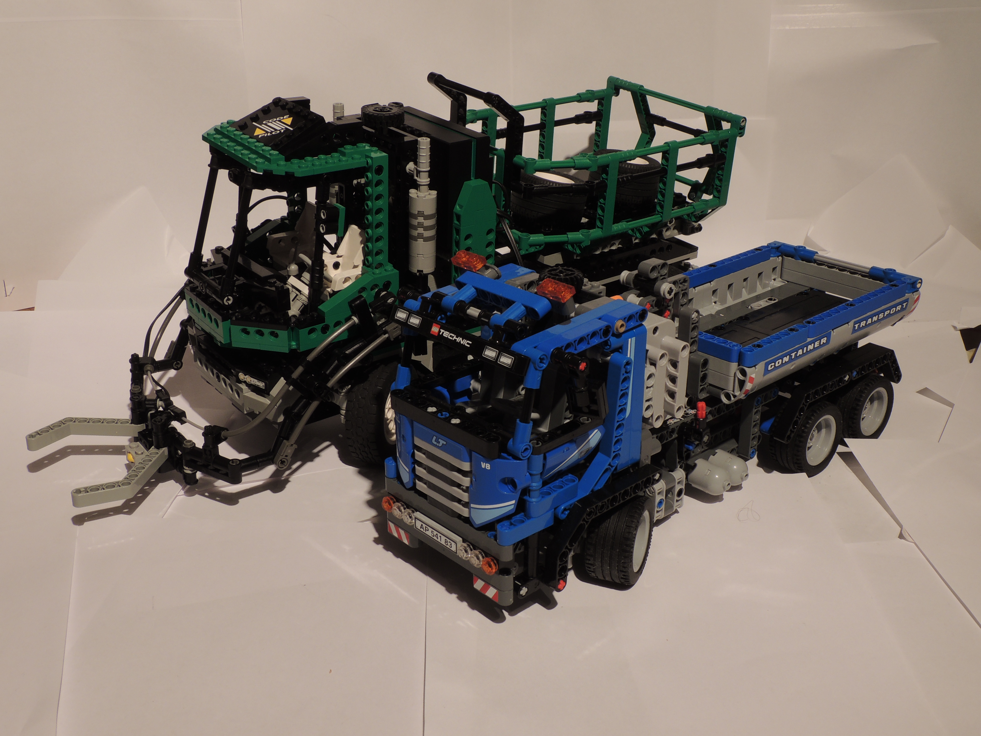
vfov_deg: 36.0
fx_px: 1134
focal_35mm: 40
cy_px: 368
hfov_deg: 46.8
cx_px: 490
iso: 100
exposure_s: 1/2.5
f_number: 6.6
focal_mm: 7.1
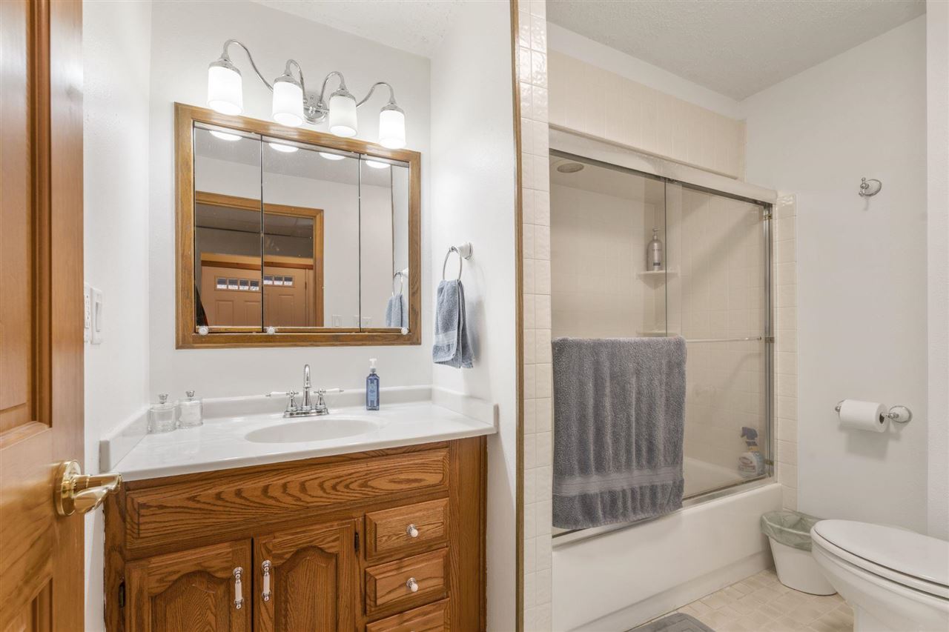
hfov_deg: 100.4
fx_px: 395
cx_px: 474
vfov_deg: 77.3
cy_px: 316
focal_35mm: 15
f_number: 9
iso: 320
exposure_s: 1/6
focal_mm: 15
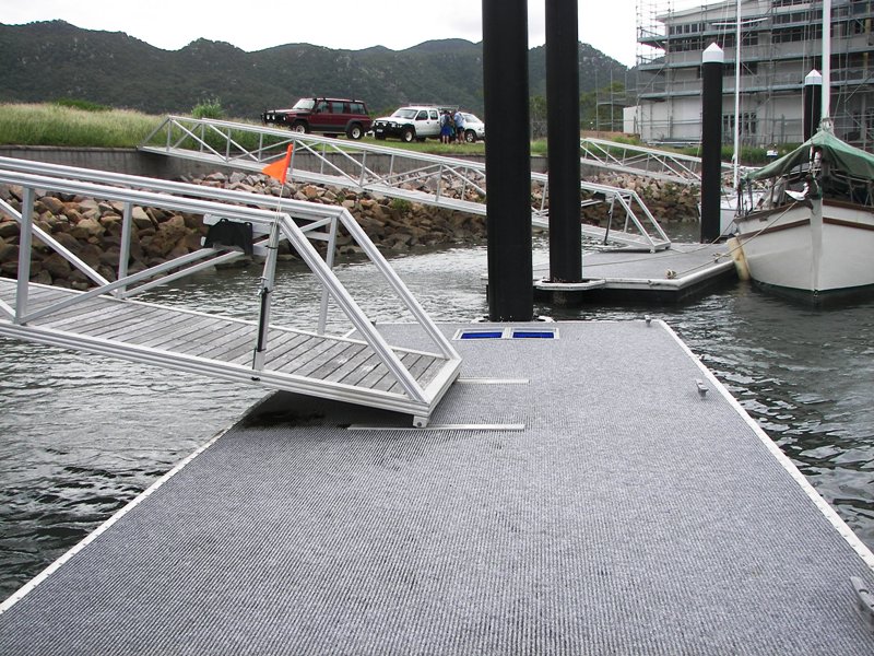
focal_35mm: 37
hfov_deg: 50.1
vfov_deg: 38.7
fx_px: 934
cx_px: 437
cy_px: 328
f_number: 2.8
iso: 50
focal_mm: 6.1
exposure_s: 1/640
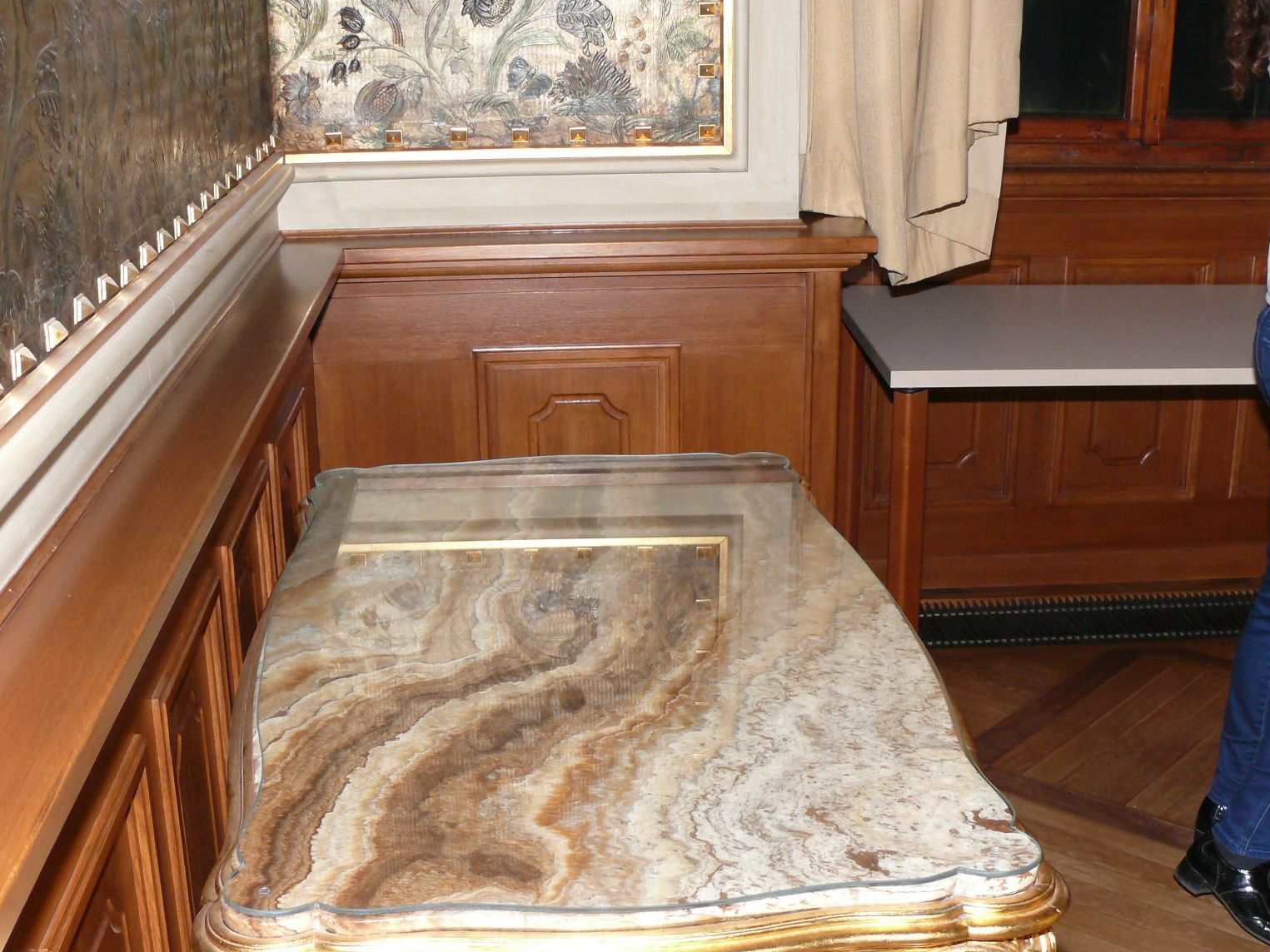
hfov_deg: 40.4
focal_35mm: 47
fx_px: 1724
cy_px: 593
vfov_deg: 30.8
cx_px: 626
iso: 200
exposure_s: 1/30
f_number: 2.8
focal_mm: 7.4
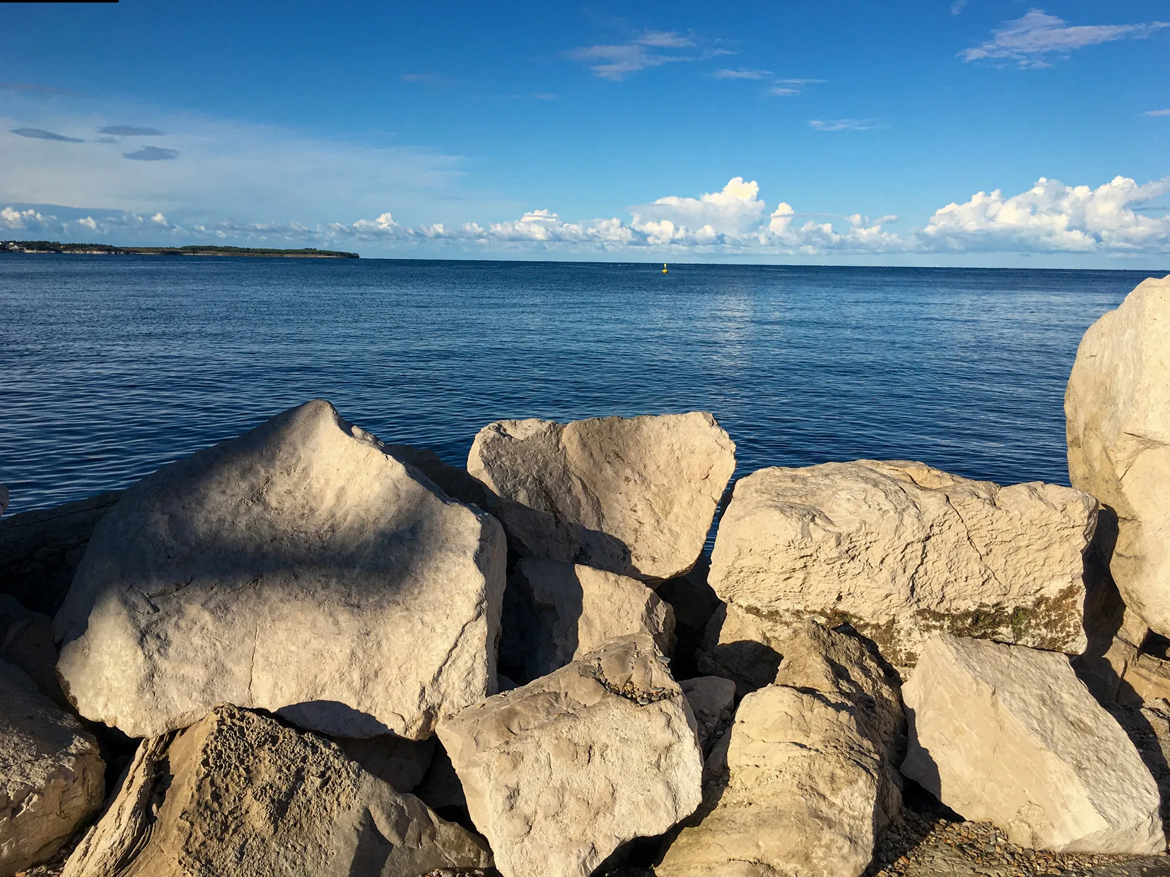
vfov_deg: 46.8
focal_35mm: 30
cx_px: 585
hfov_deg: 60.0
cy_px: 427
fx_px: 1014
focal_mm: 4.15
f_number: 2.2
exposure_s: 1/2300
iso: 25
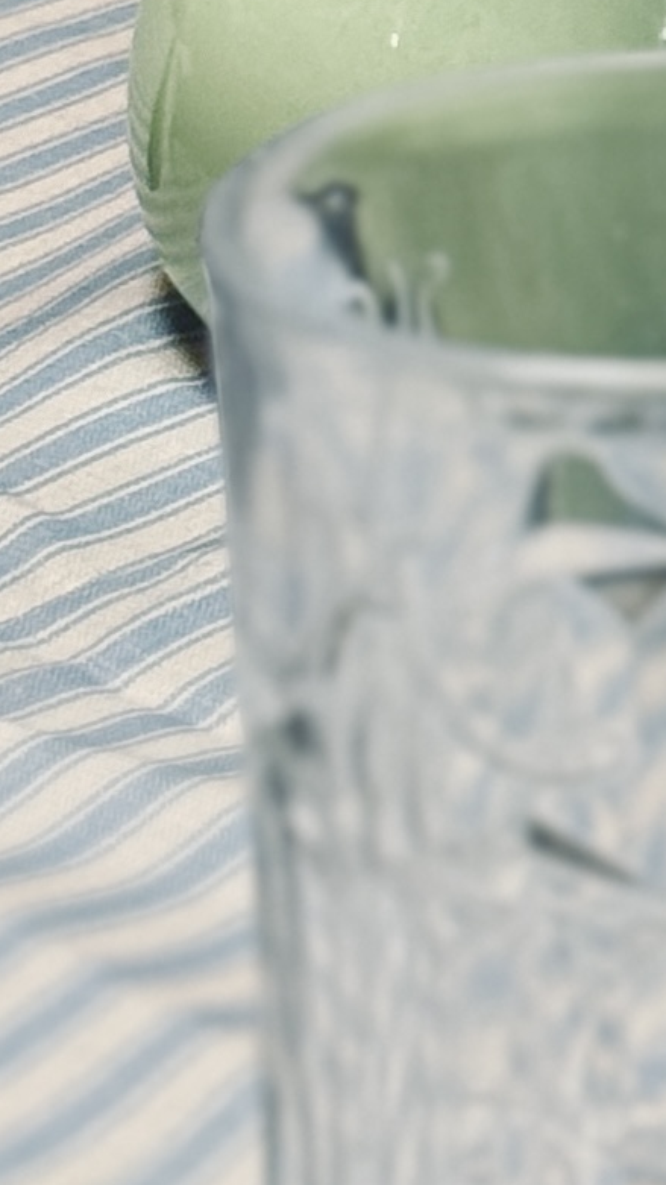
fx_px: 7790
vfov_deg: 8.5
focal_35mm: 248
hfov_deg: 4.7
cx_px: 1893
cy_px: -540
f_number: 1.78
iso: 160
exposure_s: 1/60
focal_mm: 6.86
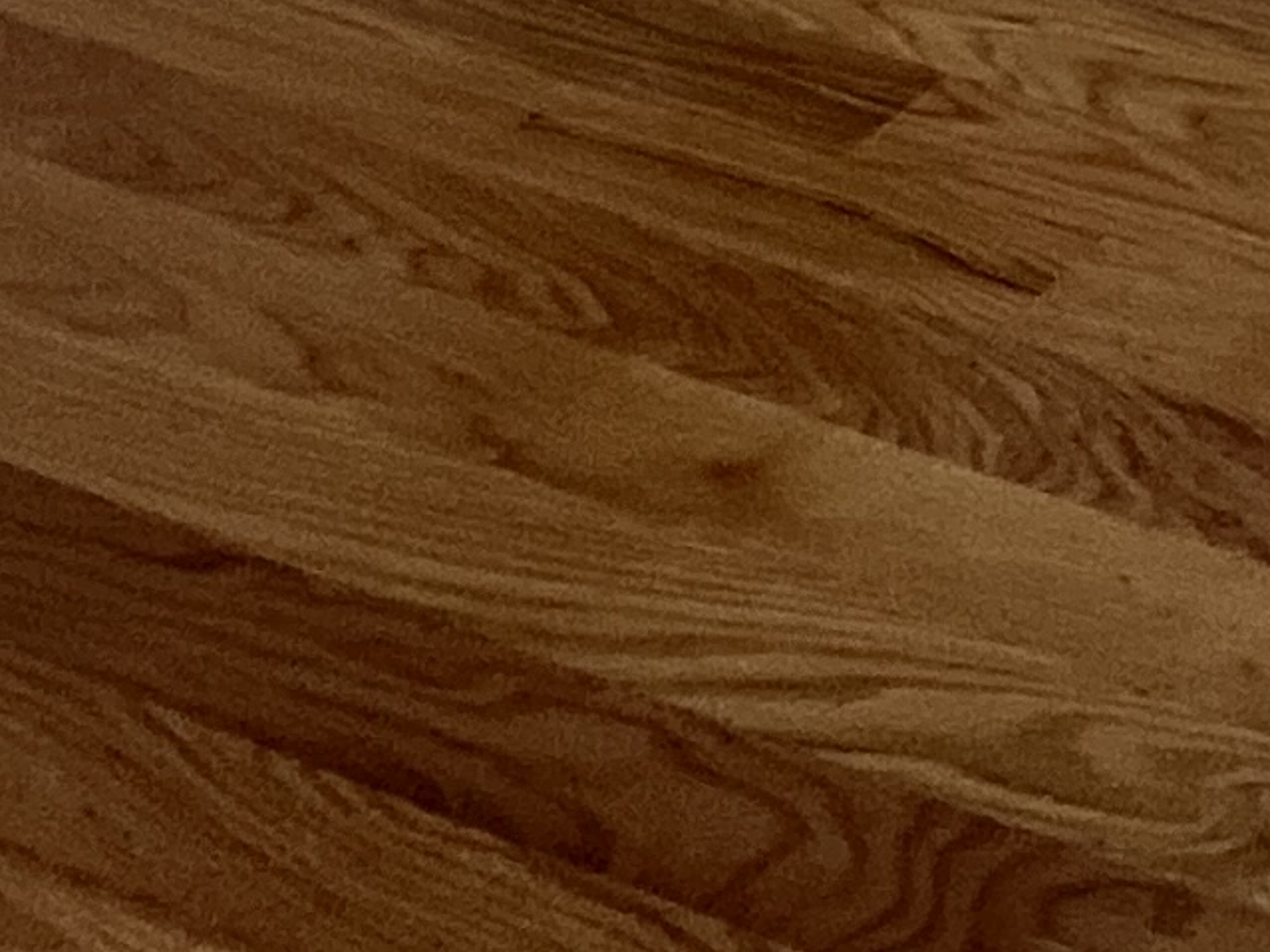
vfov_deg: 12.7
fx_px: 3008
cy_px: -1489
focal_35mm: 82
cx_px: 2763
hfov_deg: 16.2
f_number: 1.8
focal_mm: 1.57
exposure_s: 1/60
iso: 125
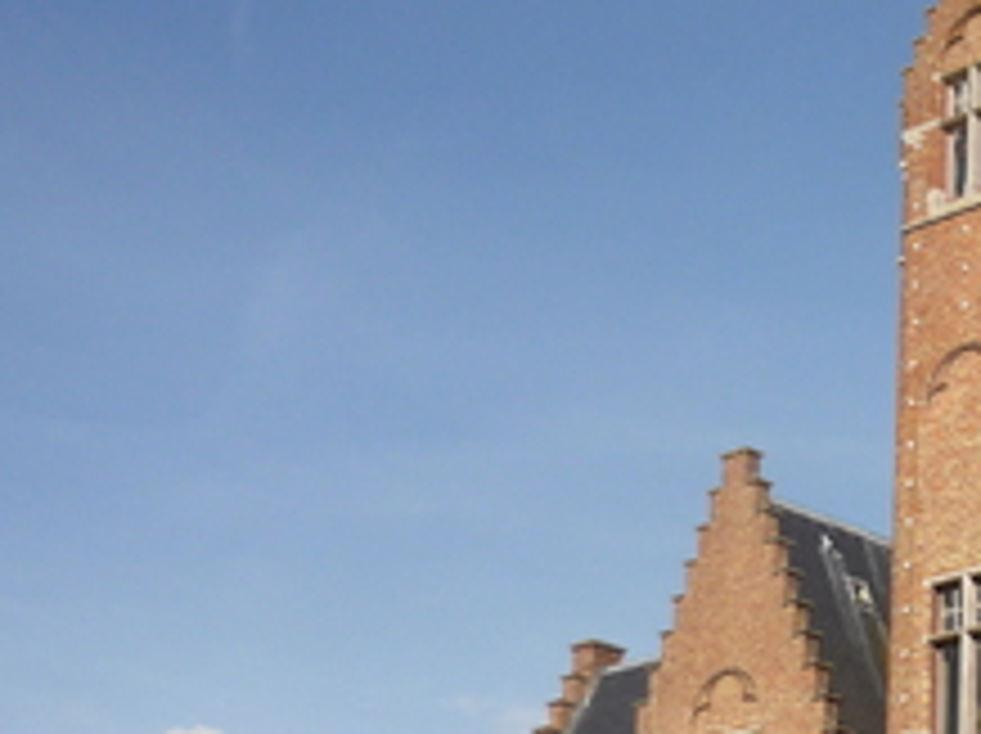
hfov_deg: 20.1
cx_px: 1192
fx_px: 2576
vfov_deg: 16.1
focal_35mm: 91
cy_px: 545
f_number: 8
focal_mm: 5.5
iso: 100
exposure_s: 1/200
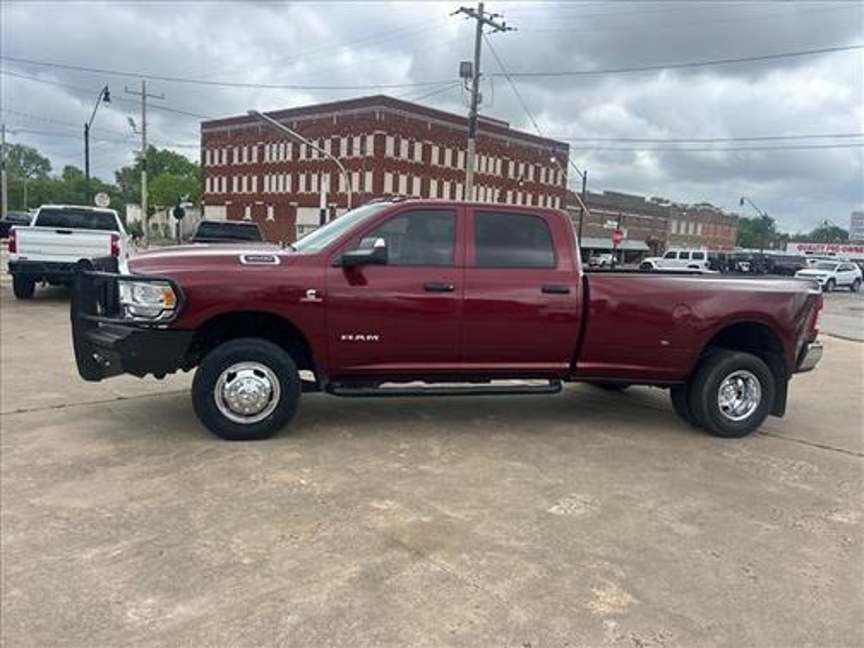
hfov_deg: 67.3
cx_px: 432
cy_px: 324
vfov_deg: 53.1
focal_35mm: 26
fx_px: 649
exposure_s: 1/2045
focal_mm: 5.7
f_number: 1.5
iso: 50
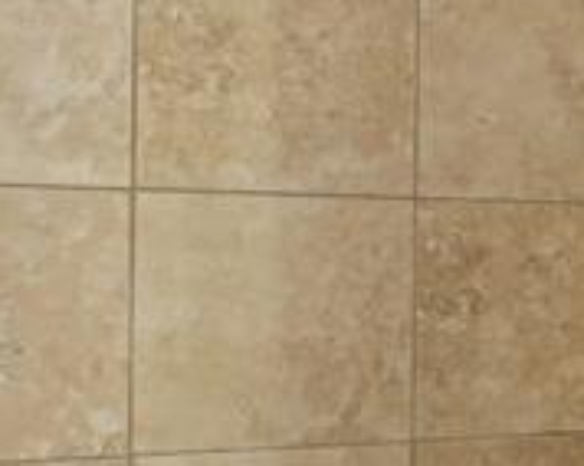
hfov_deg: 17.4
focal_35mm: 81
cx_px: 1148
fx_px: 1398
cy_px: 305
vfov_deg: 18.9
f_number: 8
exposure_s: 1/10
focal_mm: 10
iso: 400
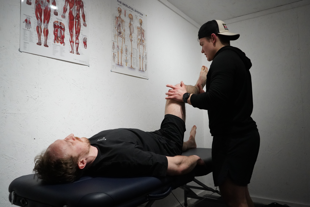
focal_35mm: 28
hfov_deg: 65.5
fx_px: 241
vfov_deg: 46.4
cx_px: 155
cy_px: 104
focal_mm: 28
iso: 12800
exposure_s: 1/500
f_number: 4.5
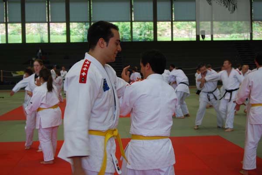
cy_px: 88
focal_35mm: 57
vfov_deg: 23.9
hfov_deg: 35.0
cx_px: 131
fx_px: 415
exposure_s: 1/30
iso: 200
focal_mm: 38
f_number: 4.8
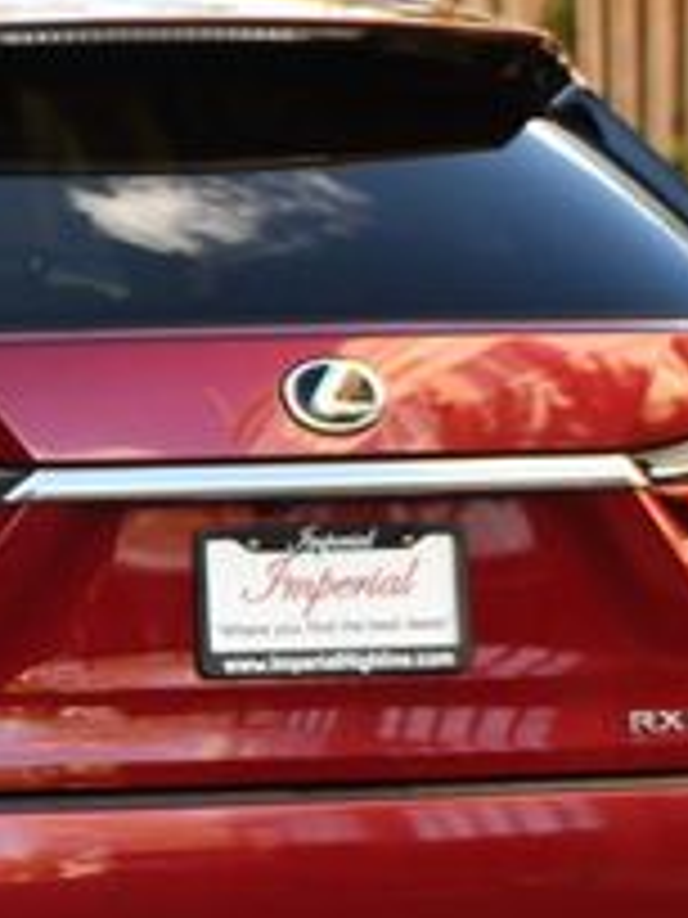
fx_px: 11713
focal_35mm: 442
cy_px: 547
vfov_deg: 4.5
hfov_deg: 3.4
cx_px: -301
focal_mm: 98
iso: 400
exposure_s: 1/250
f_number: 5
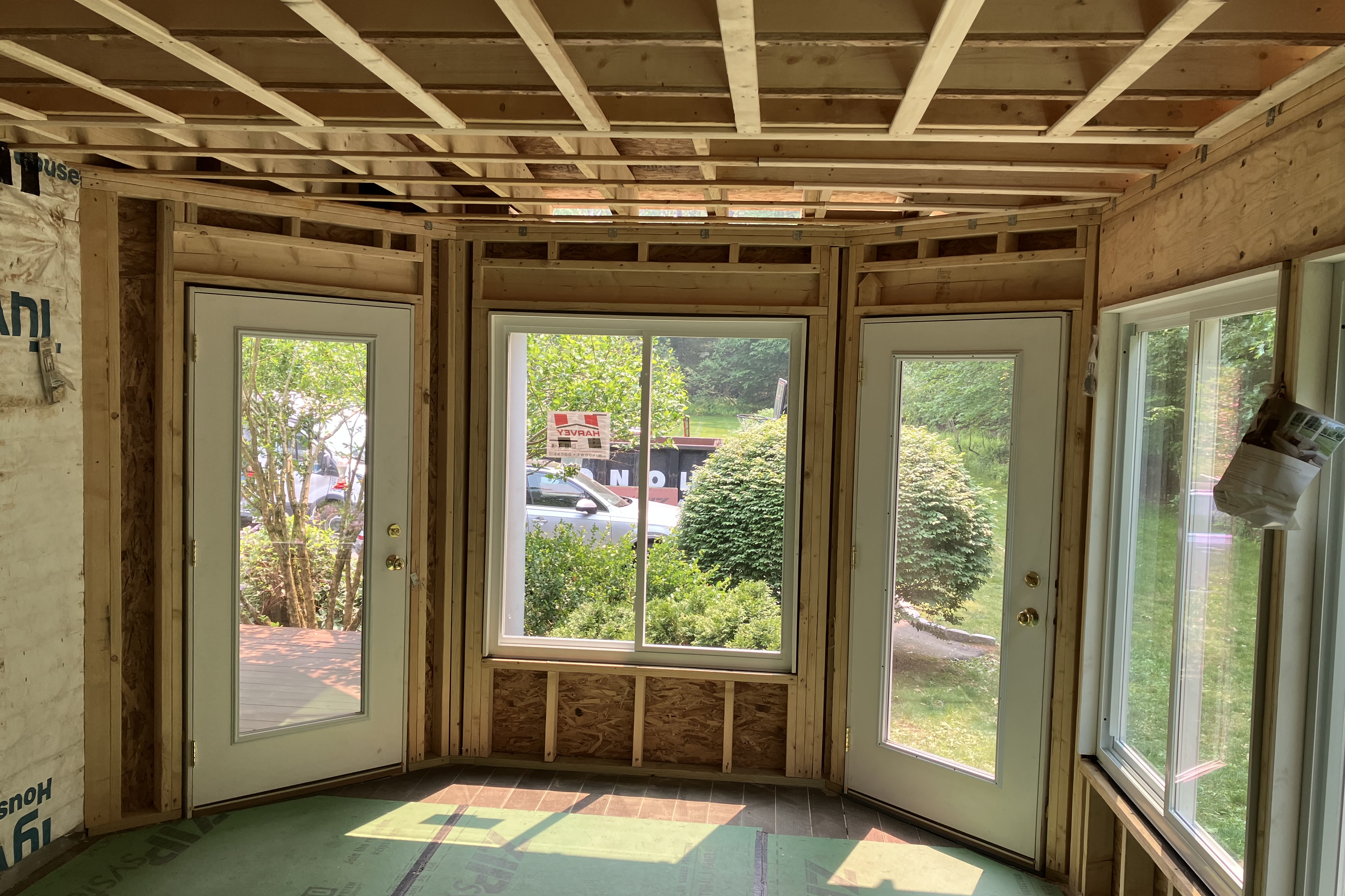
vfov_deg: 43.6
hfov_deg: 61.9
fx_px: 1121
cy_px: 458
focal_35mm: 30
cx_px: 671
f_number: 1.8
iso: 32
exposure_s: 1/121
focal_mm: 3.99
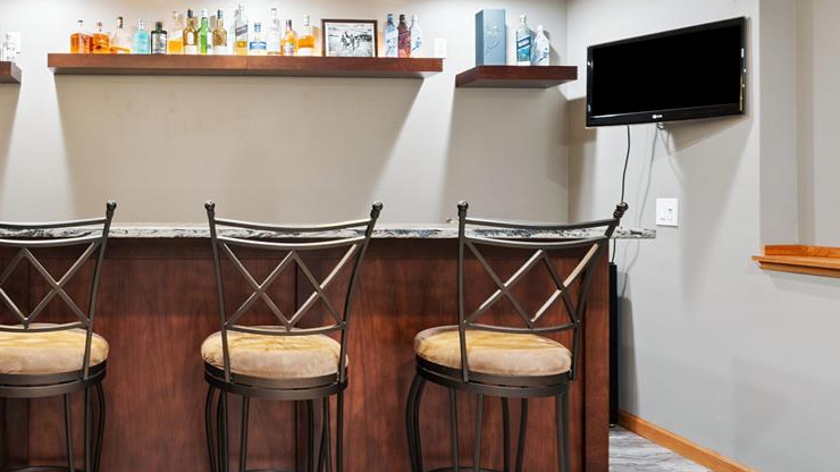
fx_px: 646
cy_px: 196
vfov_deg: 40.0
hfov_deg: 61.0
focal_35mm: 29
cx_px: 175
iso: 400
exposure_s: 1/1.25
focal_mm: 16
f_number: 10
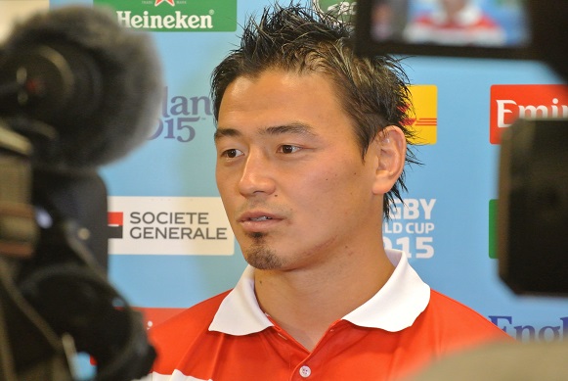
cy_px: 190
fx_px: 3981
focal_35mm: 252
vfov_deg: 5.5
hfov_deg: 8.2
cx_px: 284
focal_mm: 93.5
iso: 1400
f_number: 5.3
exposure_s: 1/60
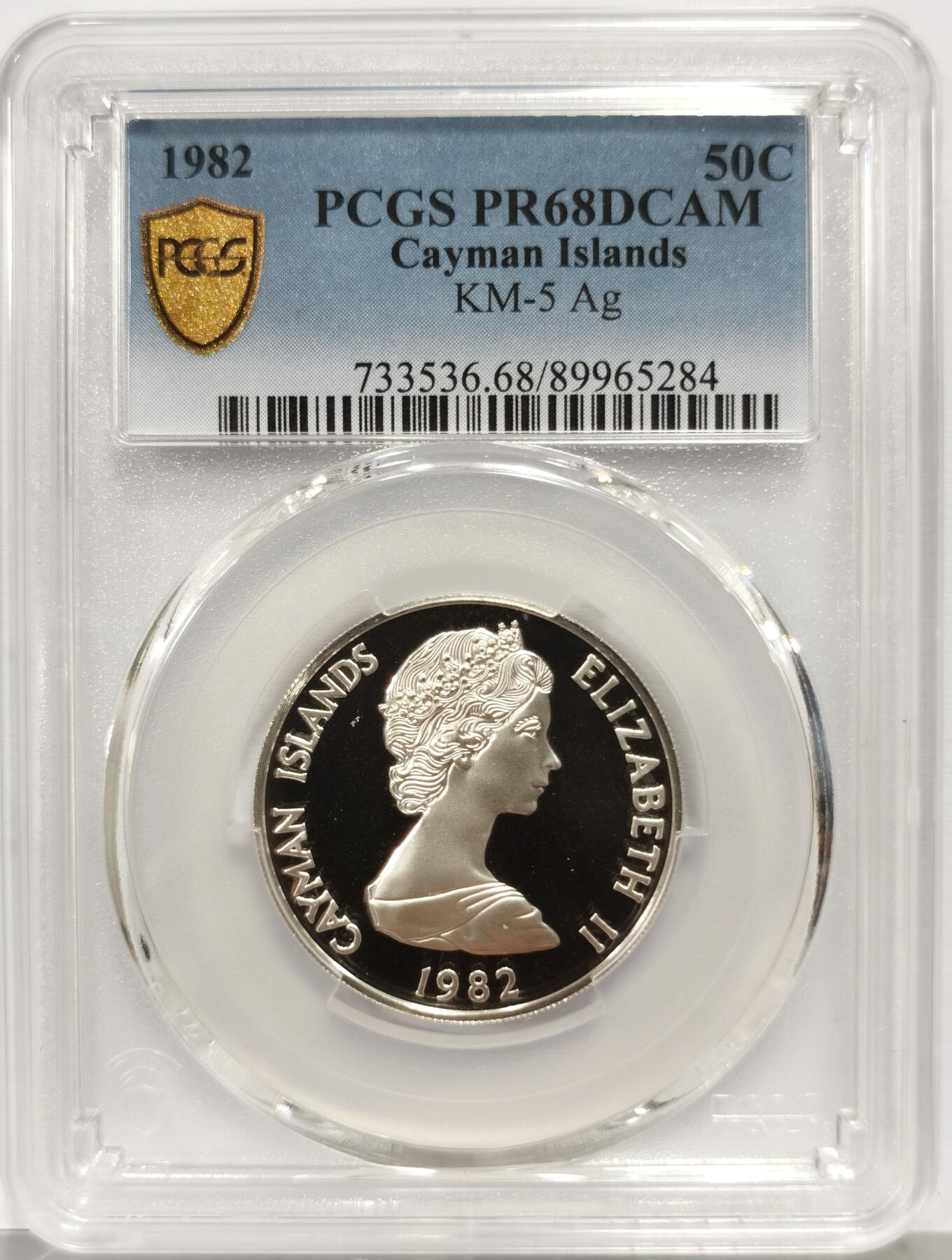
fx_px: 1971
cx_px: 476
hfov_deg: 27.2
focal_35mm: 54
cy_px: 630
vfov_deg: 35.5
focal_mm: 5.56
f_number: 16
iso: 125
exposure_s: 1/100
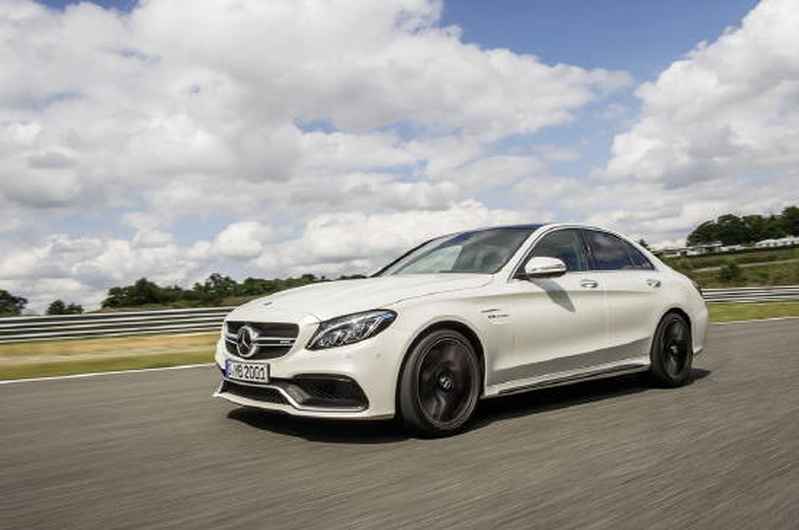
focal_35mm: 32
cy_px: 265
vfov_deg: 41.0
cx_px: 400
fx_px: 709
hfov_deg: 58.8
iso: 100
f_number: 22
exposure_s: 1/60
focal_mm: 32
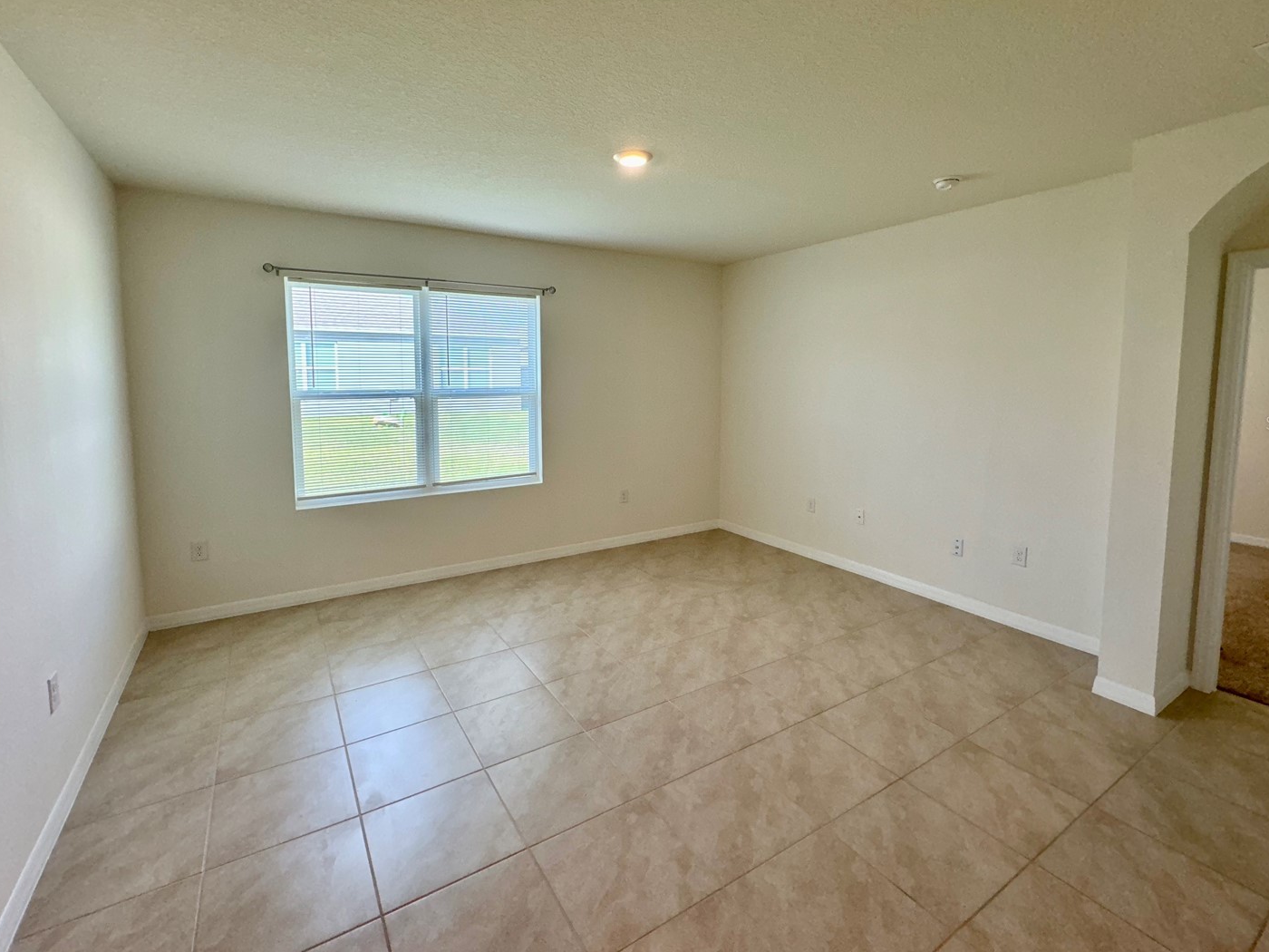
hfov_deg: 94.5
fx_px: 587
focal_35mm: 16
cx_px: 626
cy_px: 423
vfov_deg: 77.8
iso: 80
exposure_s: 1/120
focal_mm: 2.22
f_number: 2.2
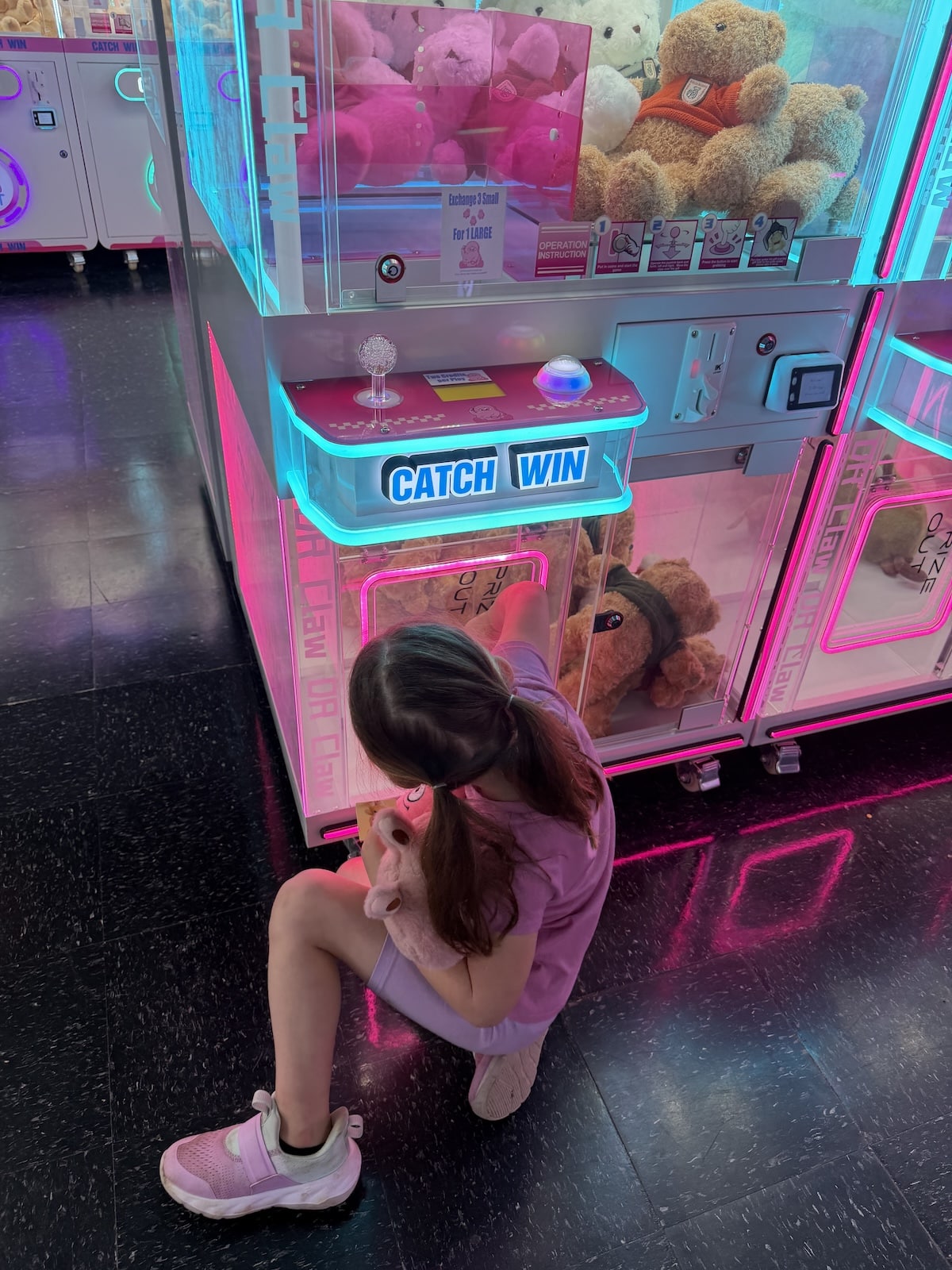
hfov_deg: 56.8
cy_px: 635
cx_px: 476
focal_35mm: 24
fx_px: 880
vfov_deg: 71.6
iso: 64
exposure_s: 1/214
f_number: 1.78
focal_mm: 6.76
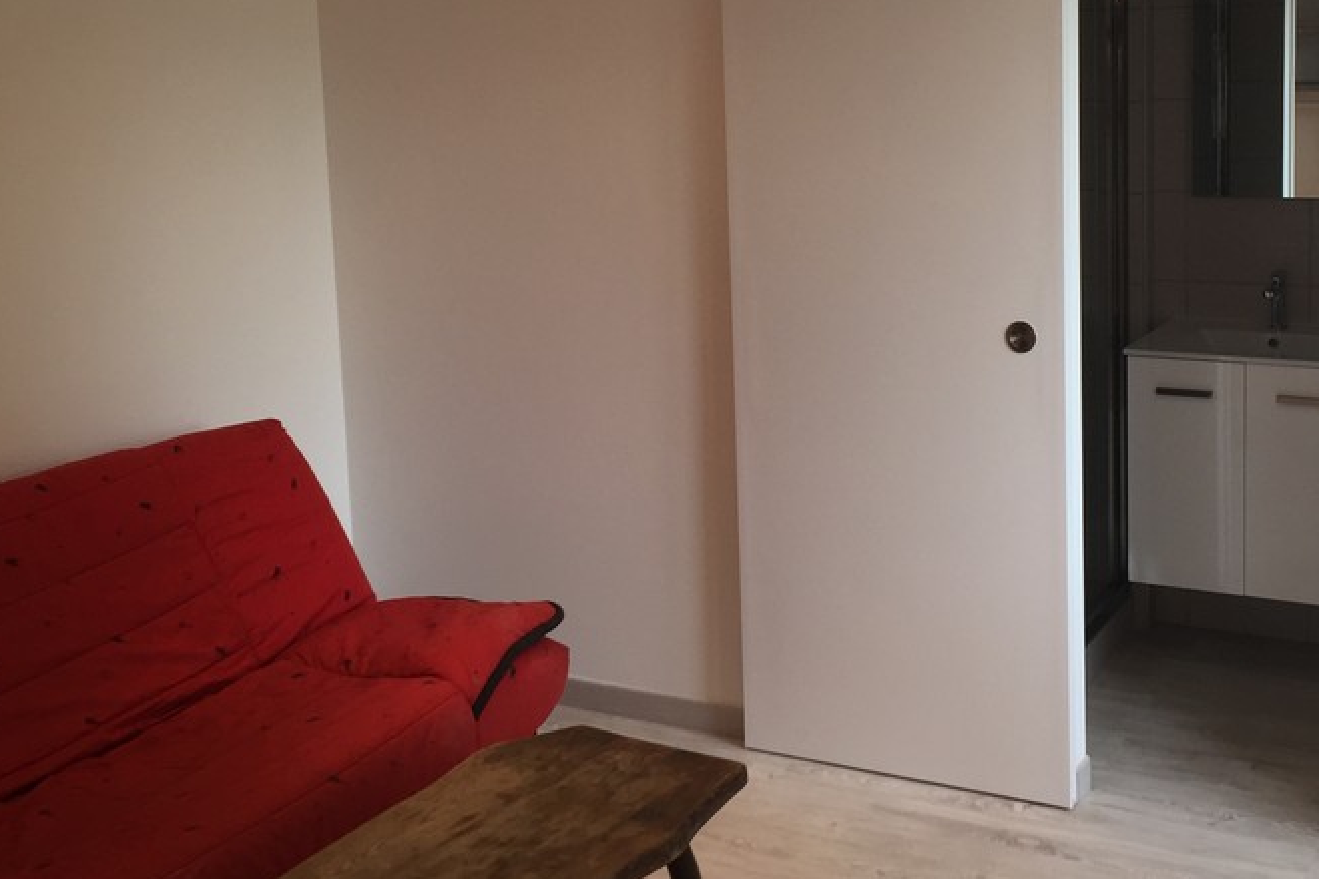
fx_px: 1722
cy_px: 243
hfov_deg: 41.5
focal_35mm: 47
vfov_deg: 28.3
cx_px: 853
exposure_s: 1/50
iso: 32
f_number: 2.2
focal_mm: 4.15
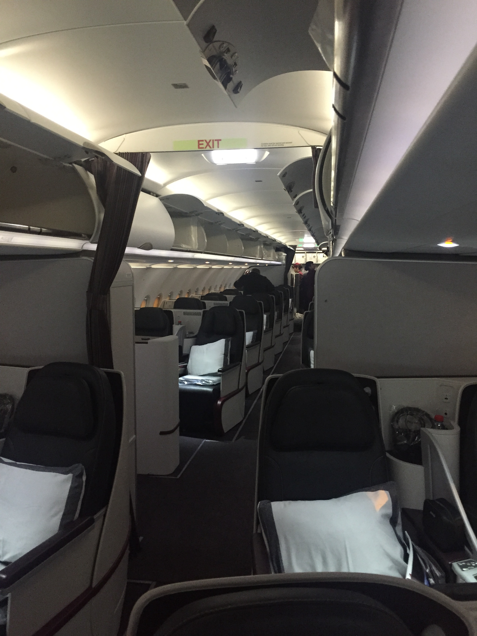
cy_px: 318
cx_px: 238
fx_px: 533
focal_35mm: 29
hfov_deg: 48.2
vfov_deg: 61.7
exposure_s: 1/15
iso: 320
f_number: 2.2
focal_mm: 4.15
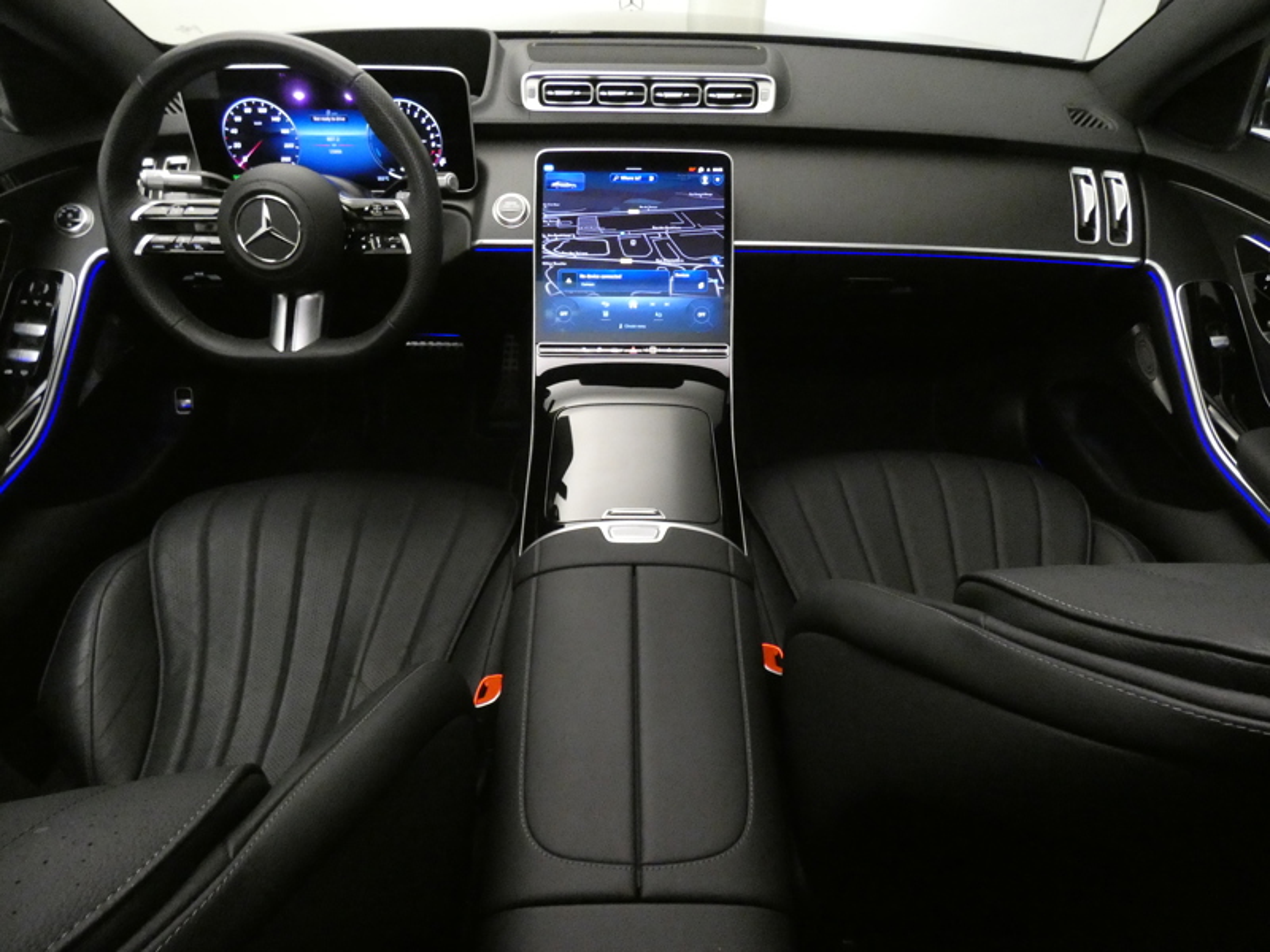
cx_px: 635
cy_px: 476
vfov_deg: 66.0
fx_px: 734
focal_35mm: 20
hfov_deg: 81.7
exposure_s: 1/25
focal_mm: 3.6
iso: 1600
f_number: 2.8
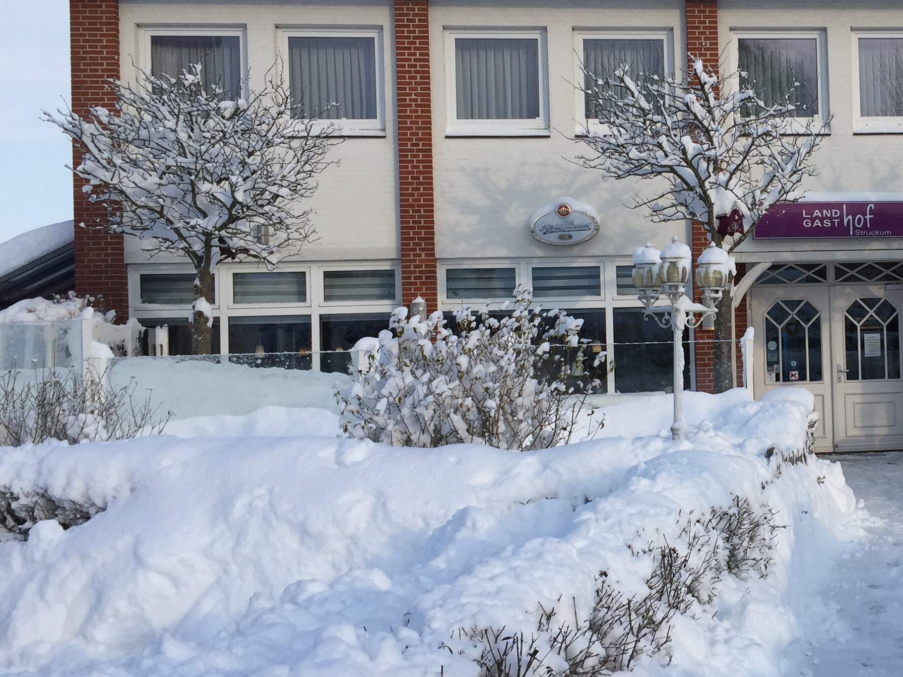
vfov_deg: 28.0
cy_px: 293
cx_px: 776
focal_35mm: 52
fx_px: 1356
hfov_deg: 35.1
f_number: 2.2
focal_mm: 4.15
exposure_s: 1/1464
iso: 32
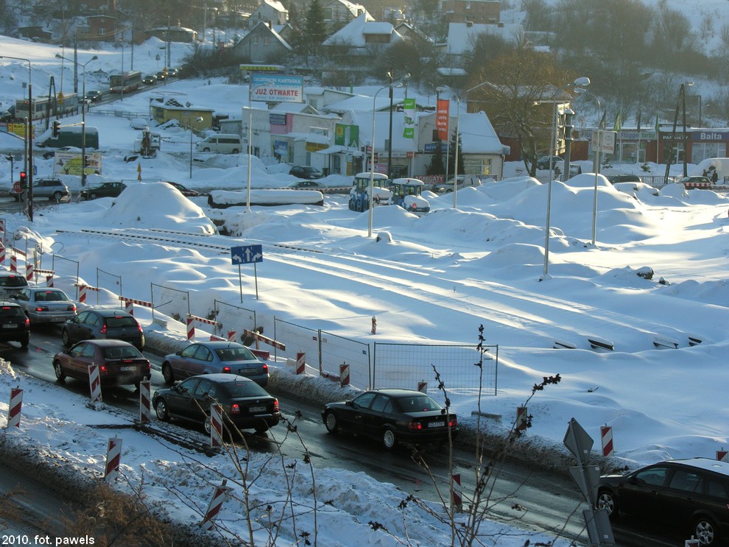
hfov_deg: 22.8
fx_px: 1812
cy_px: 274
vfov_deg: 17.2
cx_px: 364
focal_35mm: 86
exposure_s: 1/414
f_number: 4.4
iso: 100
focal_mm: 21.8
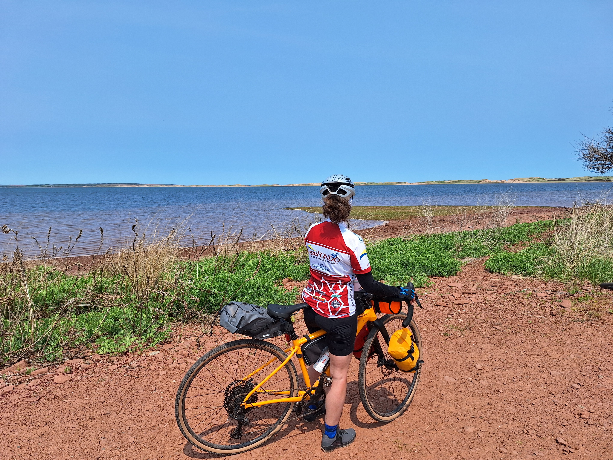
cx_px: 306
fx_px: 407
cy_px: 230
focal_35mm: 23
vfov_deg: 58.9
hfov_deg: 73.9
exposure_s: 1/2809
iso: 40
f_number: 1.8
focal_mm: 5.54
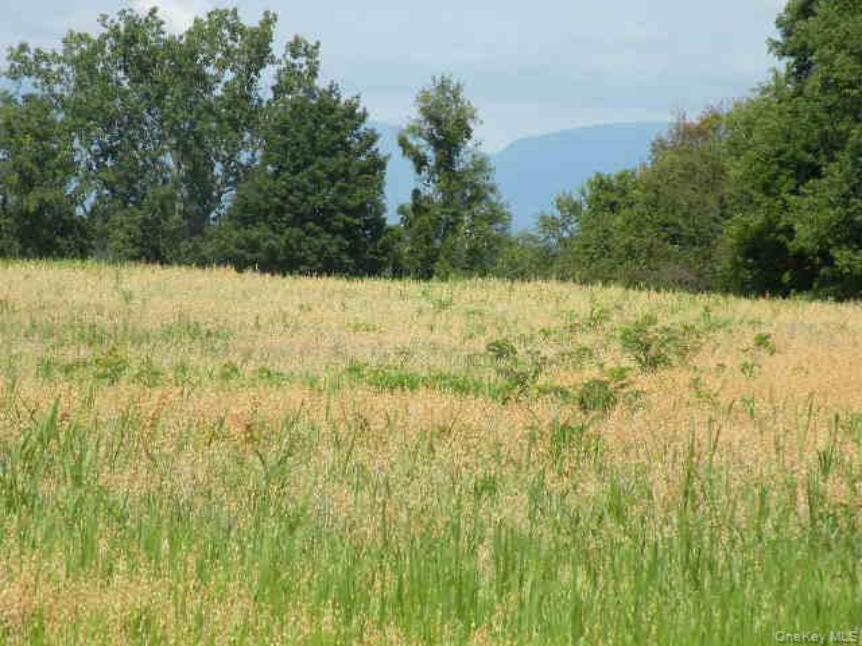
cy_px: 323
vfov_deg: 7.9
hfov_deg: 10.5
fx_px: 4682
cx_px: 431
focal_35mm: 188
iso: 64
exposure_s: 1/238
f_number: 6.3
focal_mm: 33.3
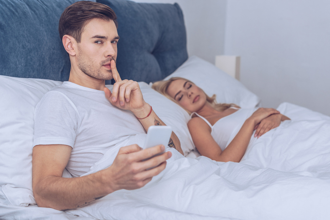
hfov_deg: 39.6
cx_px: 165
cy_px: 110
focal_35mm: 50
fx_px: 458
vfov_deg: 27.0
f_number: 3.2
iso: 125
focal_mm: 50
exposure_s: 1/200
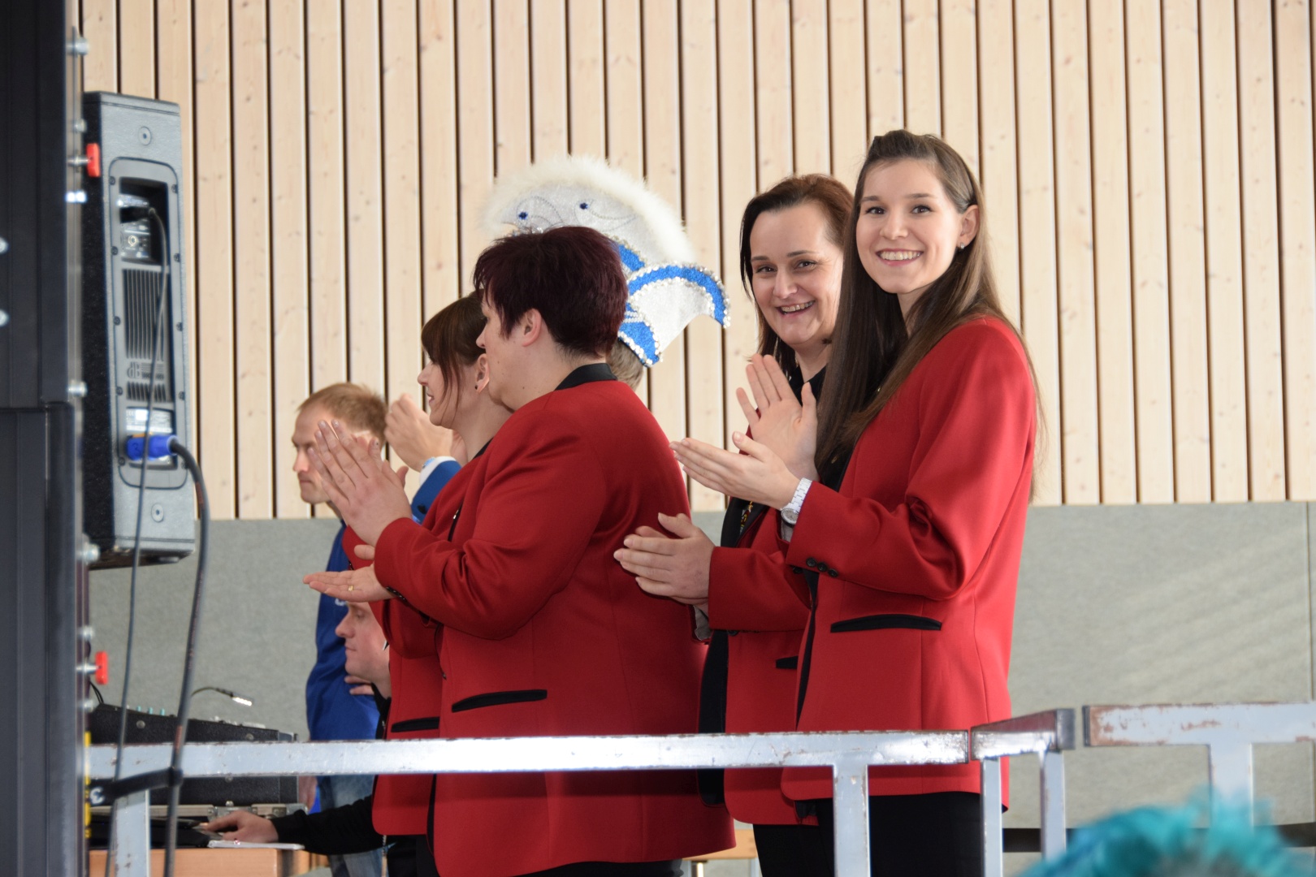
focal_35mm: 123
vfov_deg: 11.1
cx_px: 658
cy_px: 438
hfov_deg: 16.7
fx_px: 4496
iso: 800
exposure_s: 1/60
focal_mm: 82
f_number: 7.1
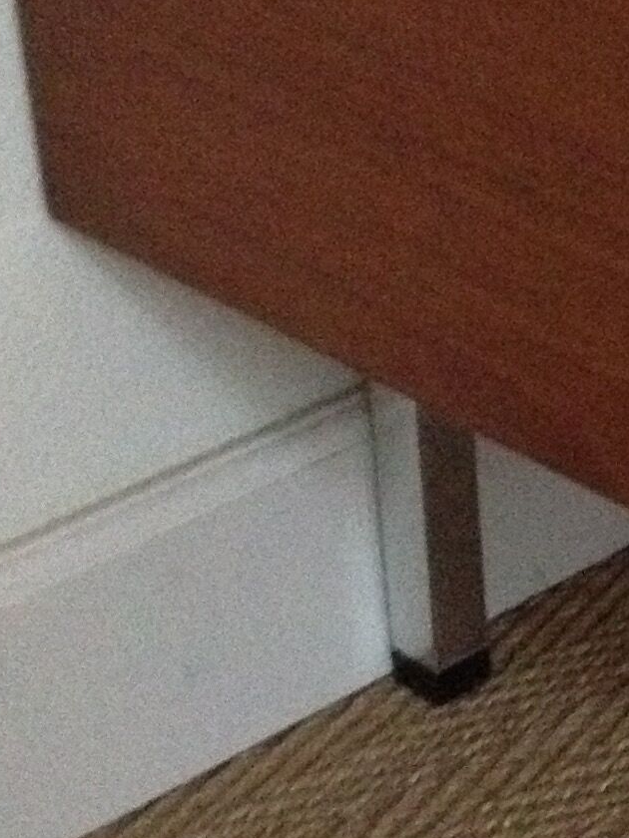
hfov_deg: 10.7
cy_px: 364
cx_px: 766
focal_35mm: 136
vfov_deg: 14.5
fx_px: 3295
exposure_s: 1/15
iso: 800
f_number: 2.4
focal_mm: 4.28
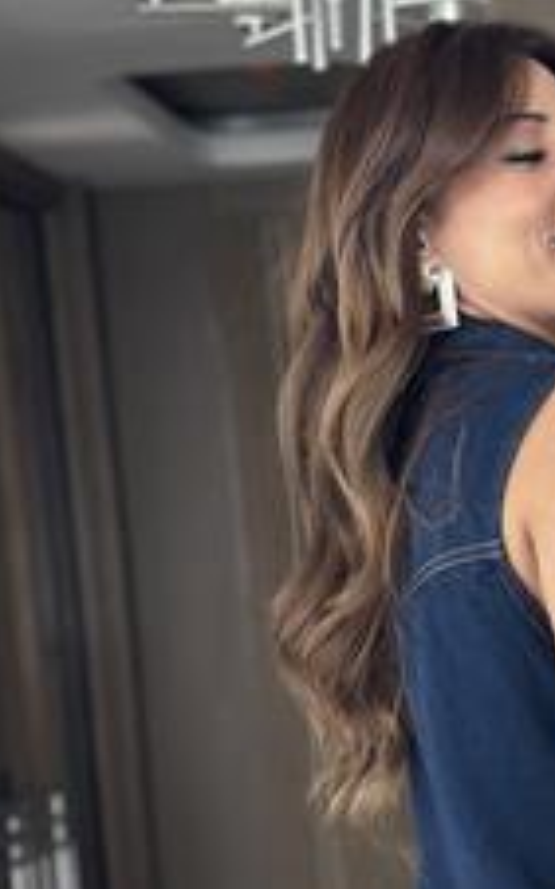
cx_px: 610
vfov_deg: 18.0
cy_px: 802
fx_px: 2762
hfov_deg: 11.3
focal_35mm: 114
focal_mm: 6.86
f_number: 1.78
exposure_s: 1/50
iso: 320
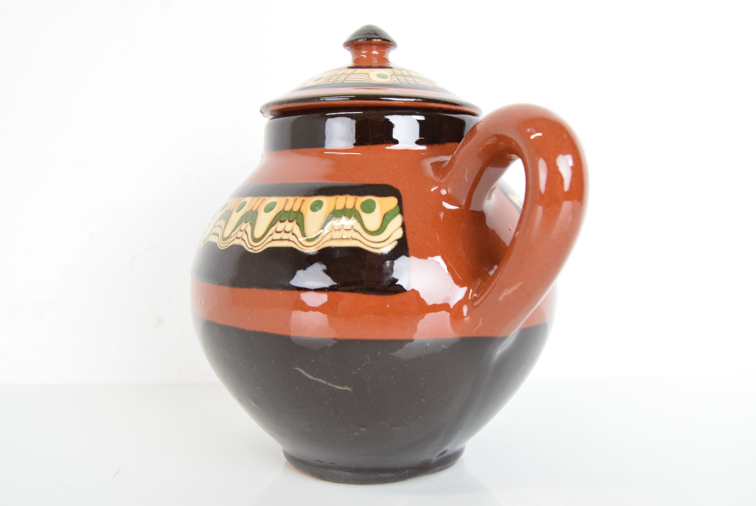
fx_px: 757
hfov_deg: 53.1
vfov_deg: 36.9
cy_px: 253
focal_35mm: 36
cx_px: 378
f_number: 6.3
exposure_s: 1/160
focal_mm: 24
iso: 1600
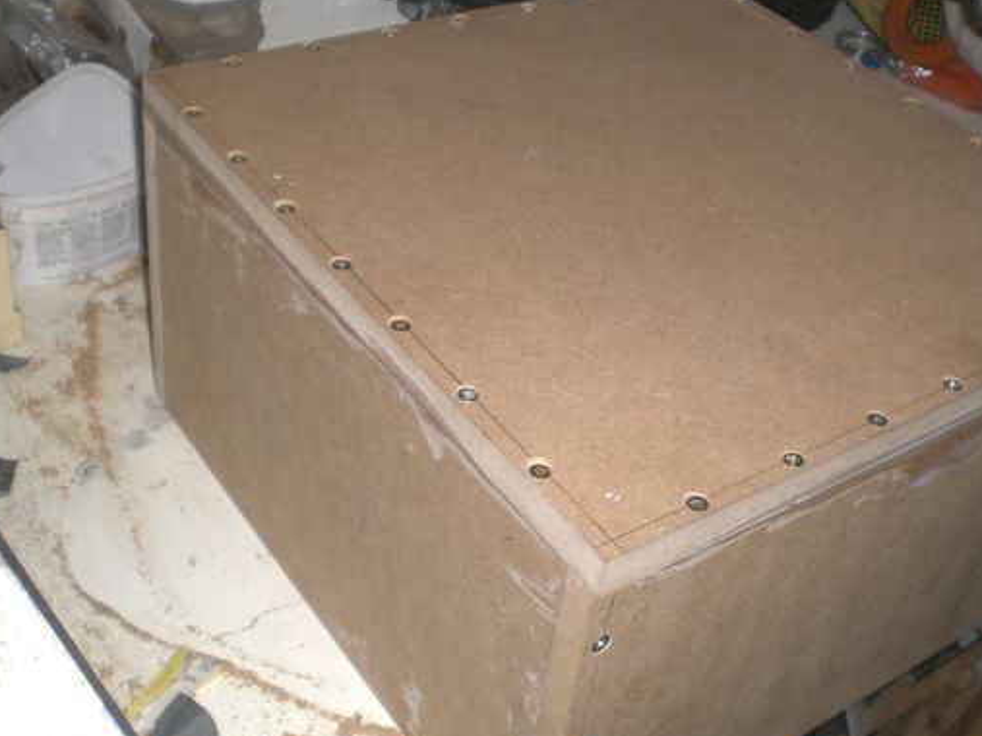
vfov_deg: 30.2
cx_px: 506
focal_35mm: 48
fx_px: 1361
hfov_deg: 39.7
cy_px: 331
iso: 100
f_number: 3.1
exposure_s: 1/60
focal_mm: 6.3
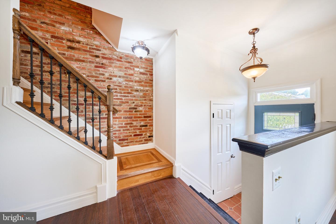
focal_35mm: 12
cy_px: 112
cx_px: 168
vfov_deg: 90.0
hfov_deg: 112.6
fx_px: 112
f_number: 8
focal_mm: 12
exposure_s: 1/15
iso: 100
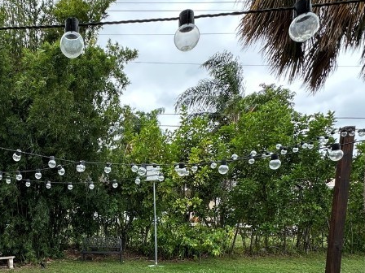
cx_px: 81
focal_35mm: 32
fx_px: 337
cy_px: 248
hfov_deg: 53.6
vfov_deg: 40.7
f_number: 2.2
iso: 40
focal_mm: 2.22
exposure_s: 1/177
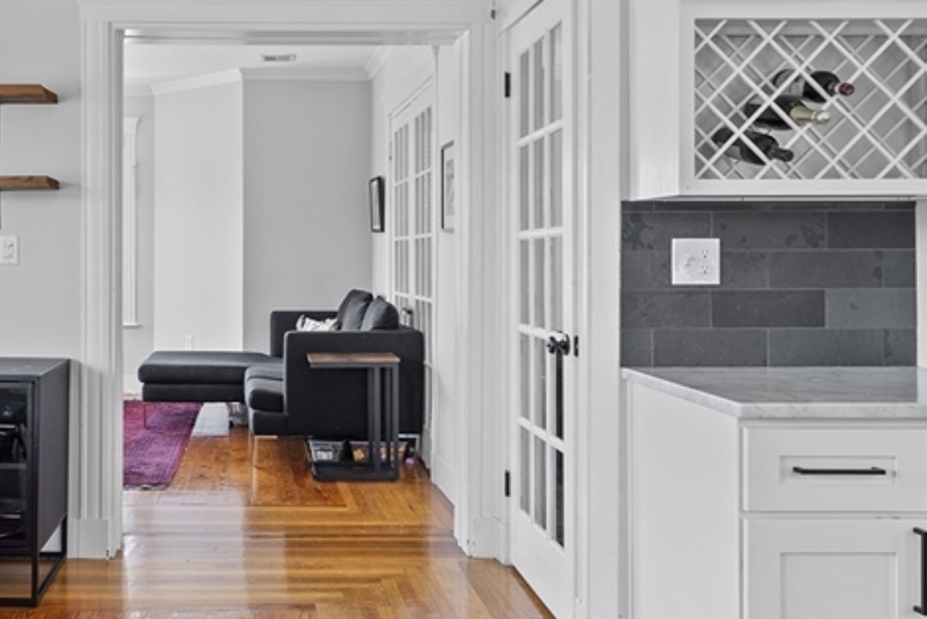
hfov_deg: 50.1
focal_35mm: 37
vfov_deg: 35.9
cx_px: 252
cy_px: 271
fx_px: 953
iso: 320
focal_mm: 17
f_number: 7.1
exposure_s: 1/6
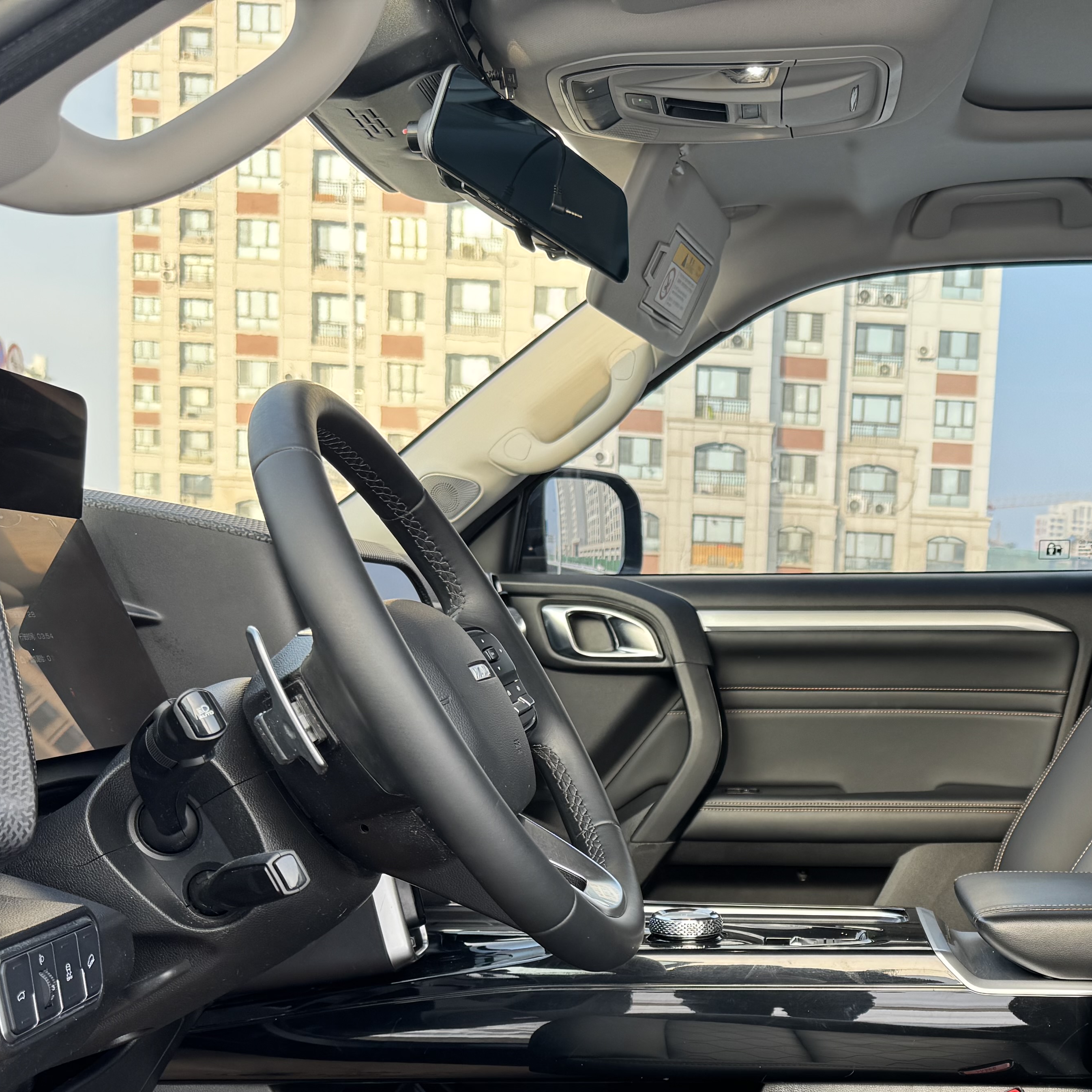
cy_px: 868
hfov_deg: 36.5
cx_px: 841
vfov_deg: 36.3
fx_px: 1606
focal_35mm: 45
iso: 80
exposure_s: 1/218
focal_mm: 6.76
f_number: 1.78
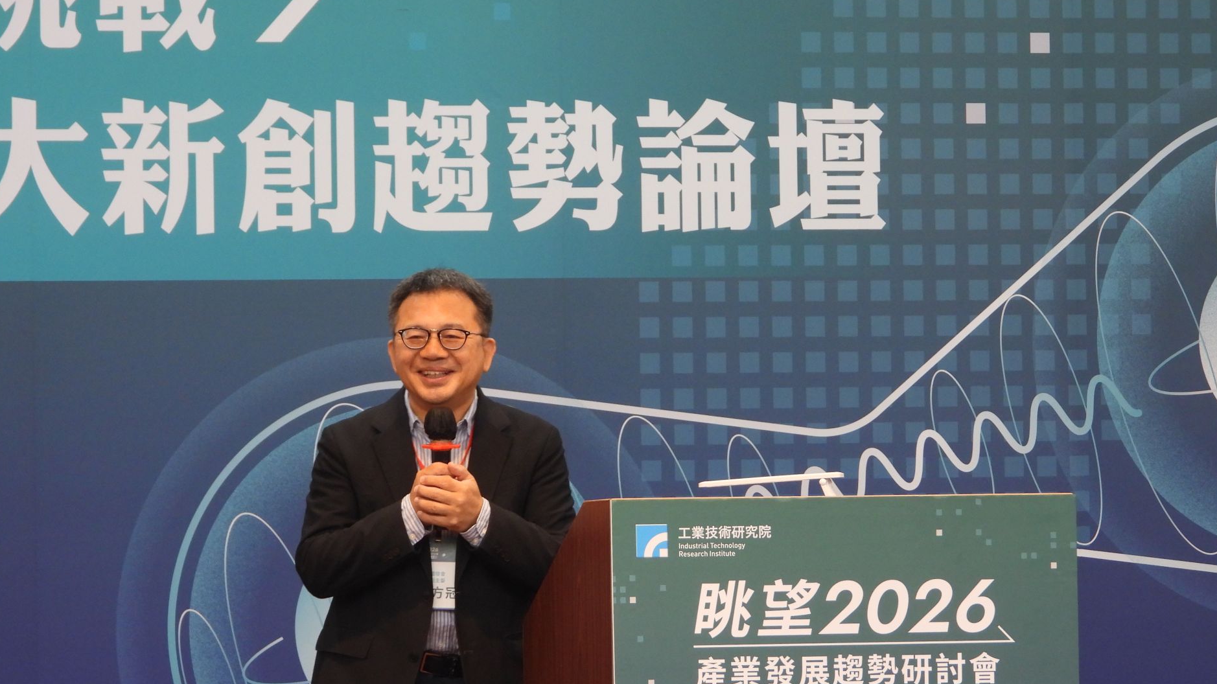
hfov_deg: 7.6
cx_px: 614
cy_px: 378
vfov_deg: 4.3
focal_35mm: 284
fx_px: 9164
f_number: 4.5
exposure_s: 1/30
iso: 400
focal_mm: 45.8
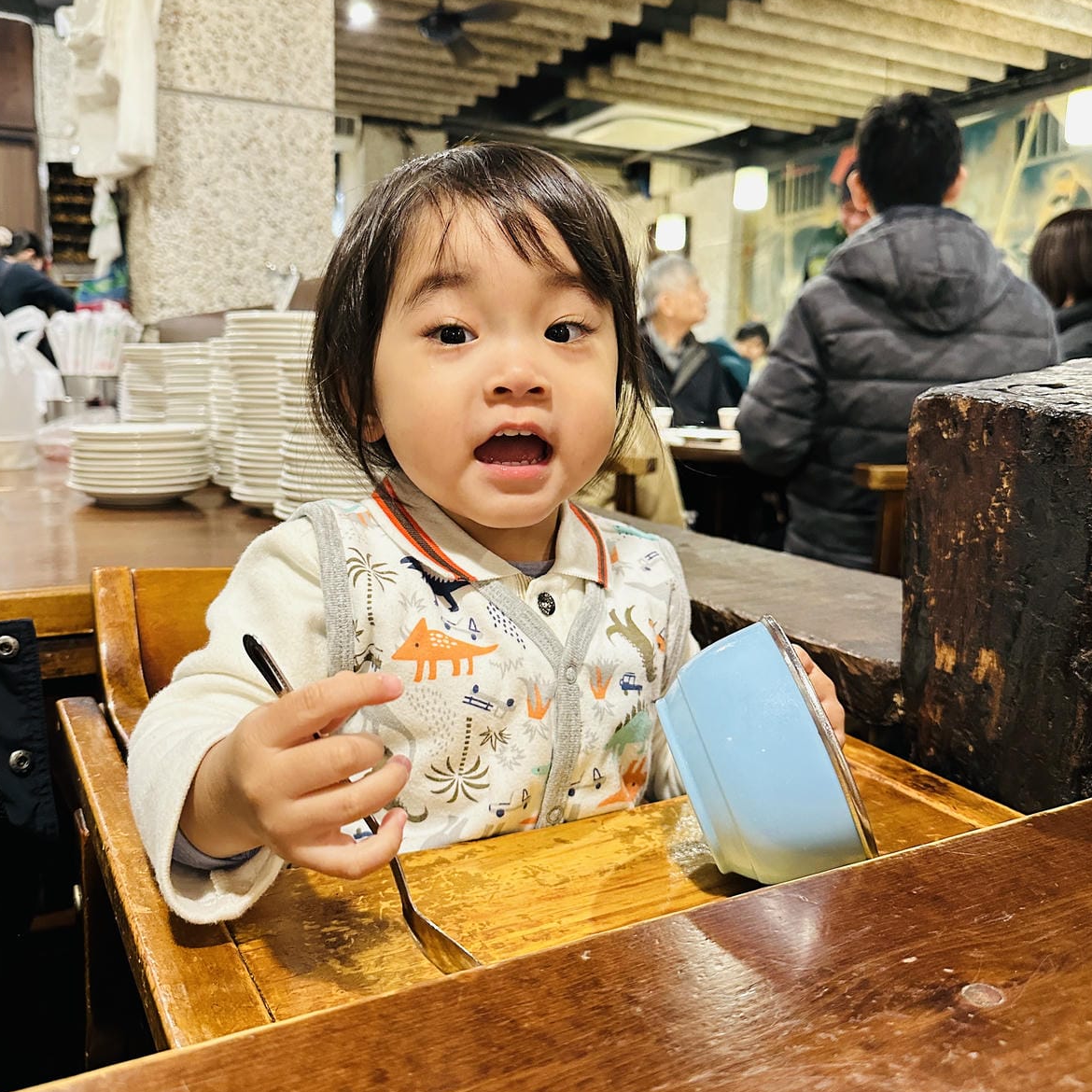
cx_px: 539
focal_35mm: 29
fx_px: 1035
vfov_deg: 55.6
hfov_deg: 55.6
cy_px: 545
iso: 640
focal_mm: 6.86
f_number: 1.78
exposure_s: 1/60
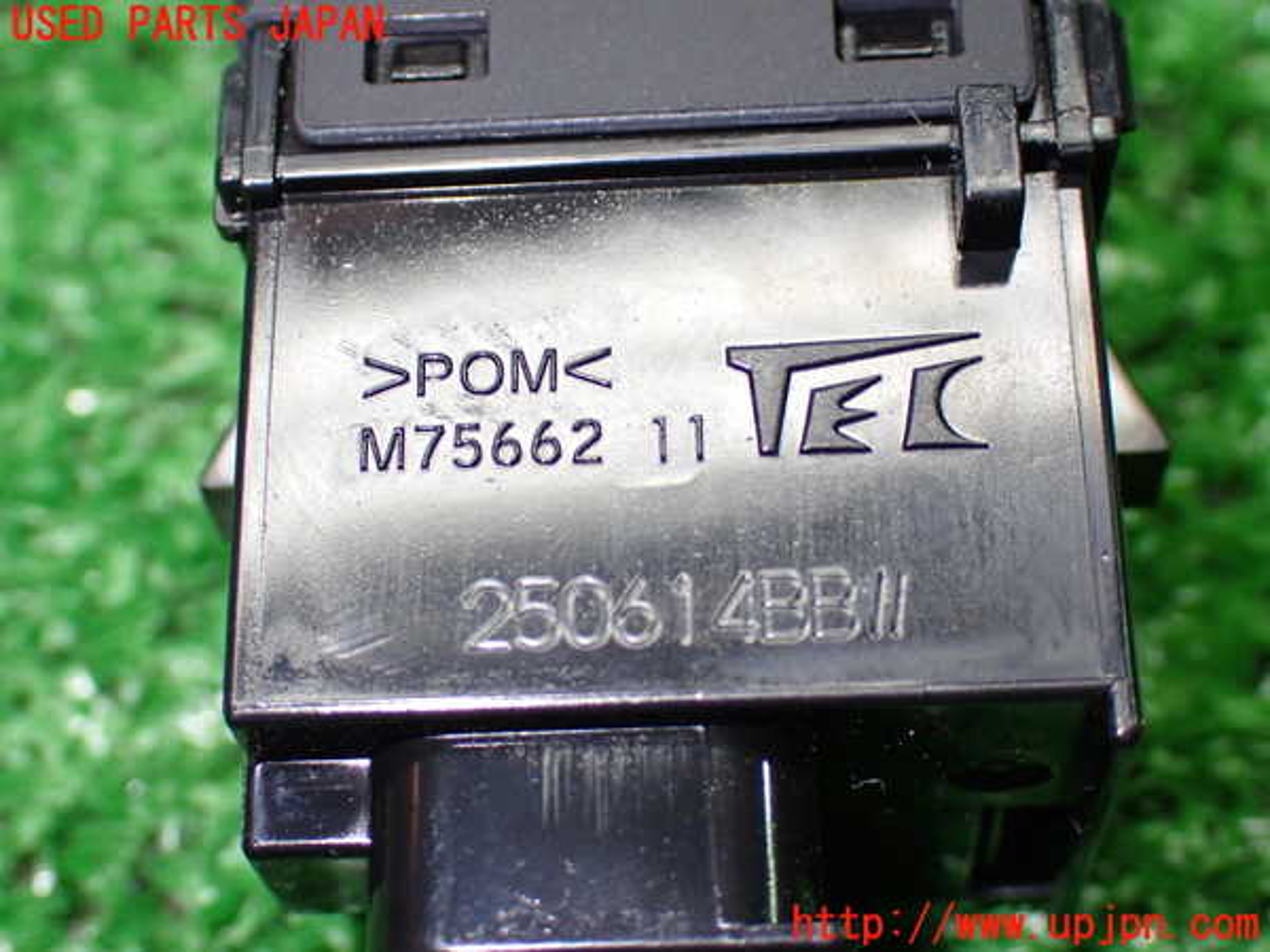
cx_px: 635
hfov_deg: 29.0
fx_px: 2458
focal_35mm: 67
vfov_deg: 21.9
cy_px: 476
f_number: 3.8
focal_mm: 11.88
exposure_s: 1/80
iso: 800
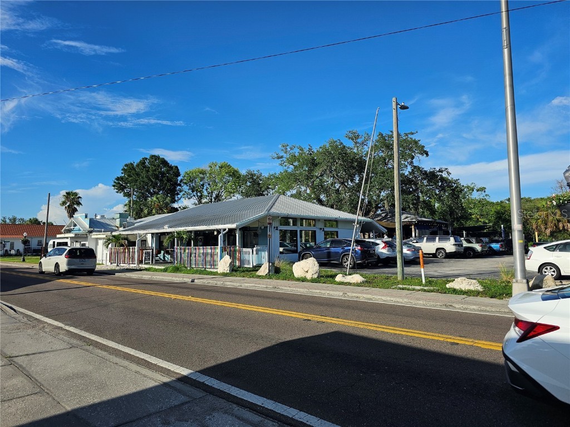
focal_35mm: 23
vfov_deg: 58.9
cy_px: 214
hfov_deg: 73.9
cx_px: 285
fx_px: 379
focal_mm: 6.3
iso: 25
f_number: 1.7
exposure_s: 1/2000
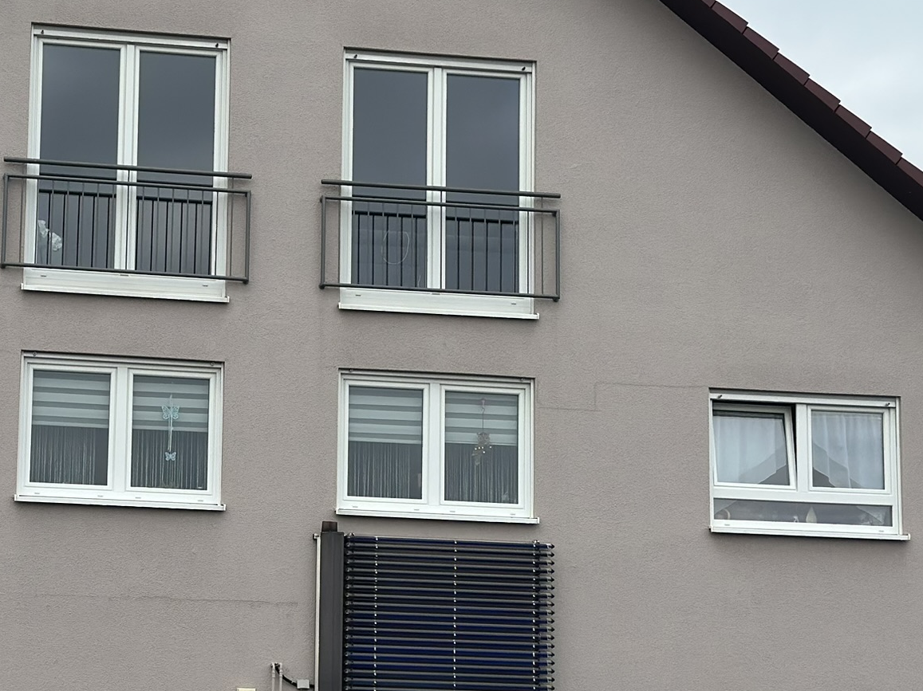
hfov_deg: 22.8
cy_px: 511
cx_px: 235
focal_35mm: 85
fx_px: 2266
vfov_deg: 17.3
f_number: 1.78
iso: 80
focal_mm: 6.86
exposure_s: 1/2732
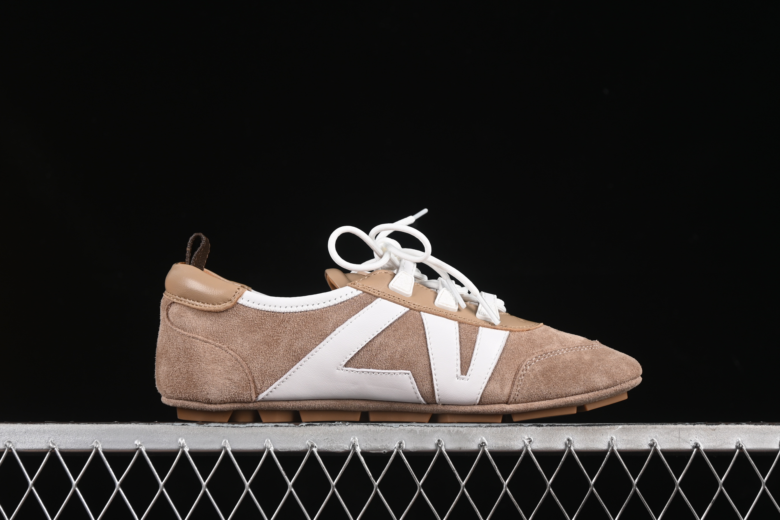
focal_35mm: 75
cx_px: 390
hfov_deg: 27.0
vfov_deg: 18.2
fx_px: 1625
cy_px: 260
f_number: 7.1
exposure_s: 1/60
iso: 160
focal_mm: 50
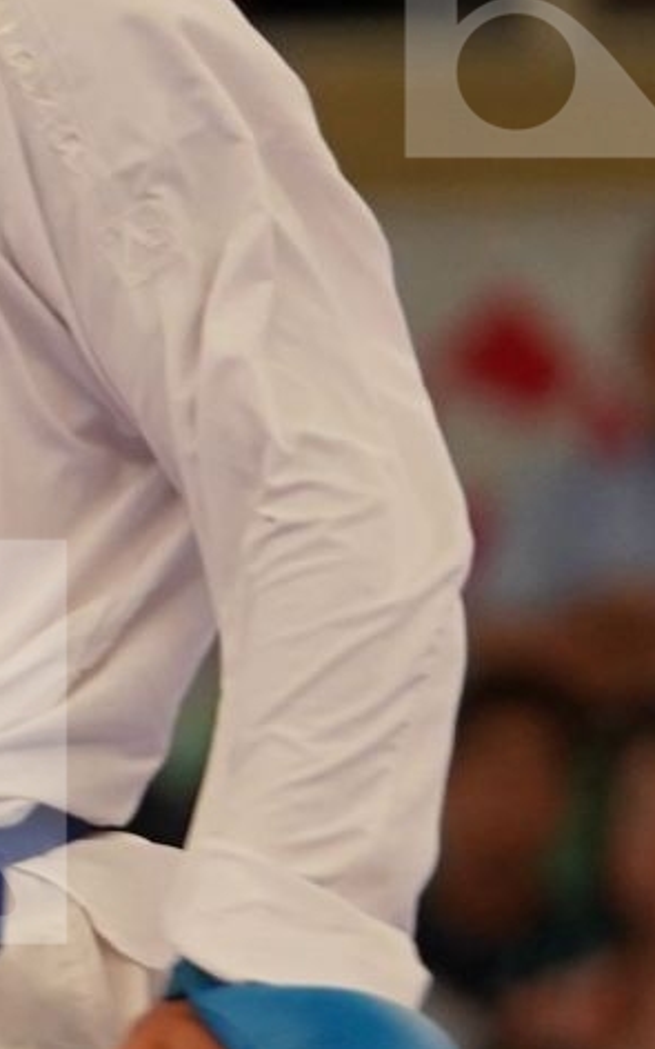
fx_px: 32960
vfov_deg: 1.8
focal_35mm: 1154
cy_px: 742
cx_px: -893
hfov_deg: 1.1
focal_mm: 198
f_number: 2.8
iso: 1600
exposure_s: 1/1000
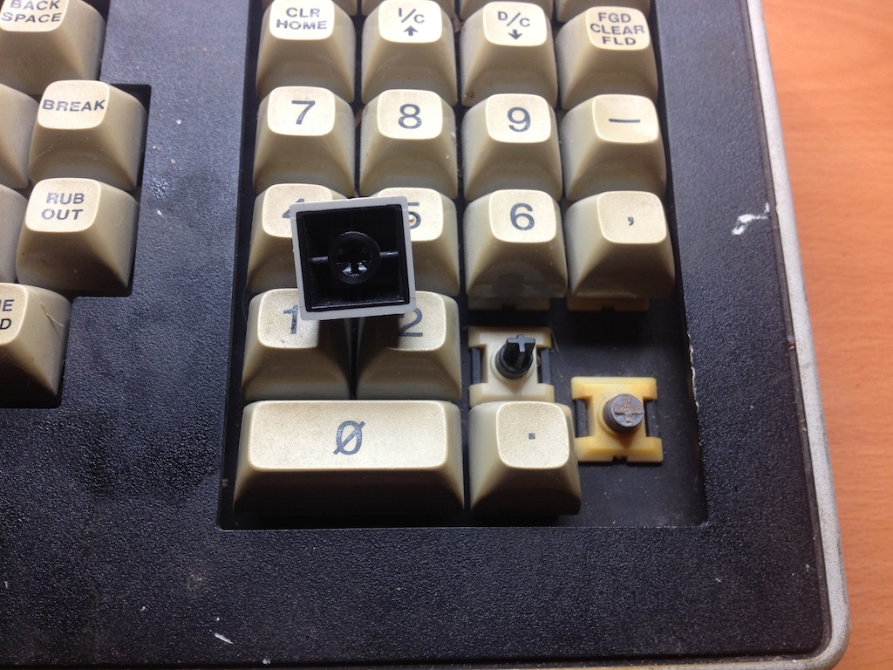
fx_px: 903
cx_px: 446
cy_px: 335
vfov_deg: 40.7
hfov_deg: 52.6
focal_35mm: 35
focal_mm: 4.28
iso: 80
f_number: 2.4
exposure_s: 1/60
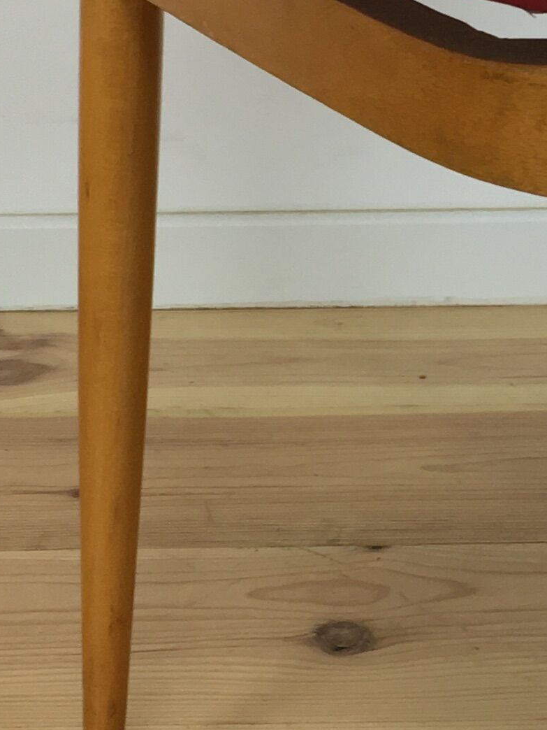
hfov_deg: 12.9
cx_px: 646
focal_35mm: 112
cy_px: 62
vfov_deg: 17.3
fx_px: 2360
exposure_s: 1/33
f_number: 2.2
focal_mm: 4.15
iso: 40
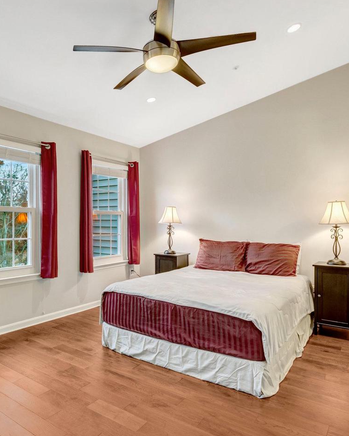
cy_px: 216
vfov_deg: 72.6
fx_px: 297
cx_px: 124
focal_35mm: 23
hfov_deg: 59.8
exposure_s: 1/20
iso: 1250
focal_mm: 16
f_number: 8
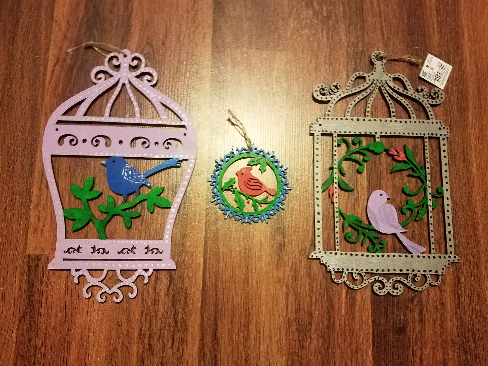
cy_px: 183
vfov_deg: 53.1
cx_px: 244
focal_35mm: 26
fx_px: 367
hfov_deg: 67.3
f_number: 1.7
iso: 200
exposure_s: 1/13
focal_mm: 4.2
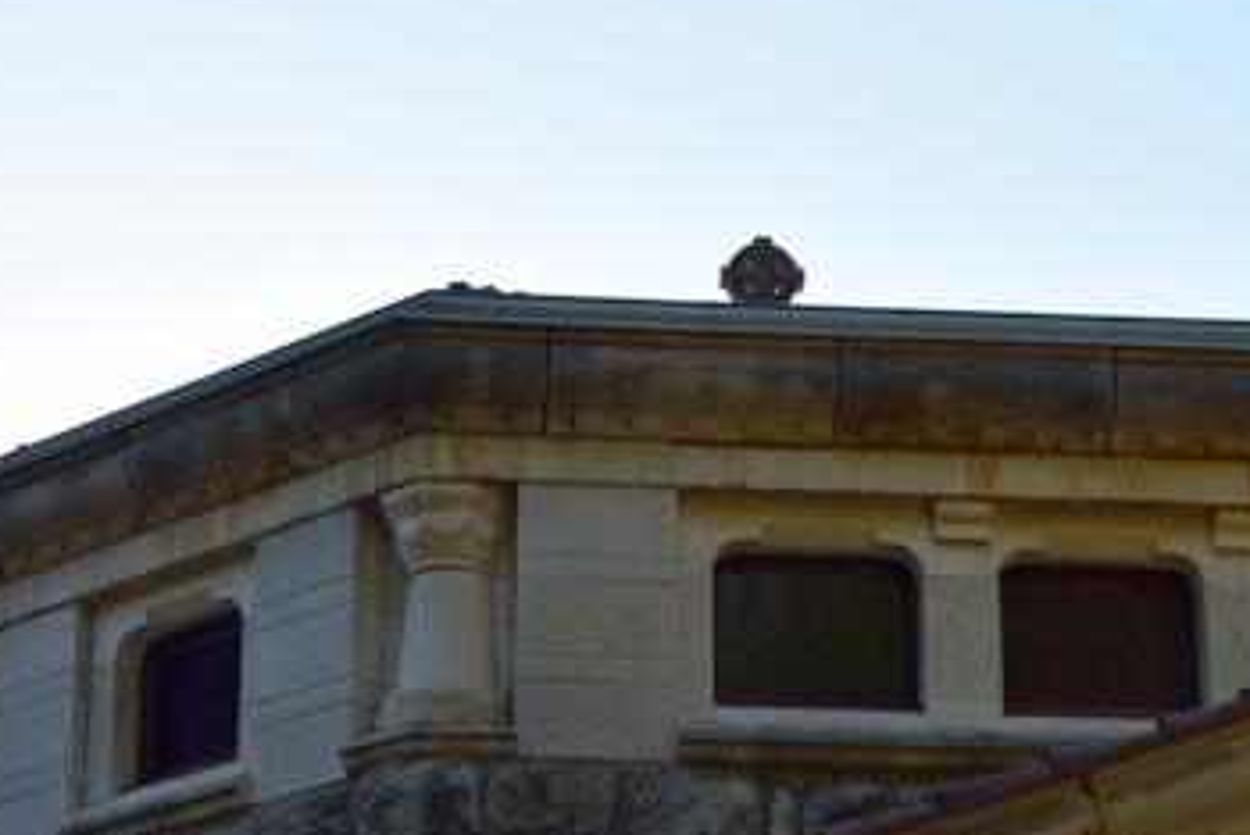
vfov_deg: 14.1
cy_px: 842
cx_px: 604
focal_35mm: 96
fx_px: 3336
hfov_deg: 21.2
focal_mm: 28
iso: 400
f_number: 10
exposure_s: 1/250
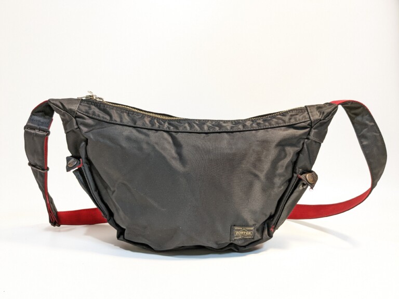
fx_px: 311
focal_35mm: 27
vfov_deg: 51.4
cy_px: 150
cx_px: 200
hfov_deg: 65.3
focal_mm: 4.38
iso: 250
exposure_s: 1/99.9
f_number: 1.73
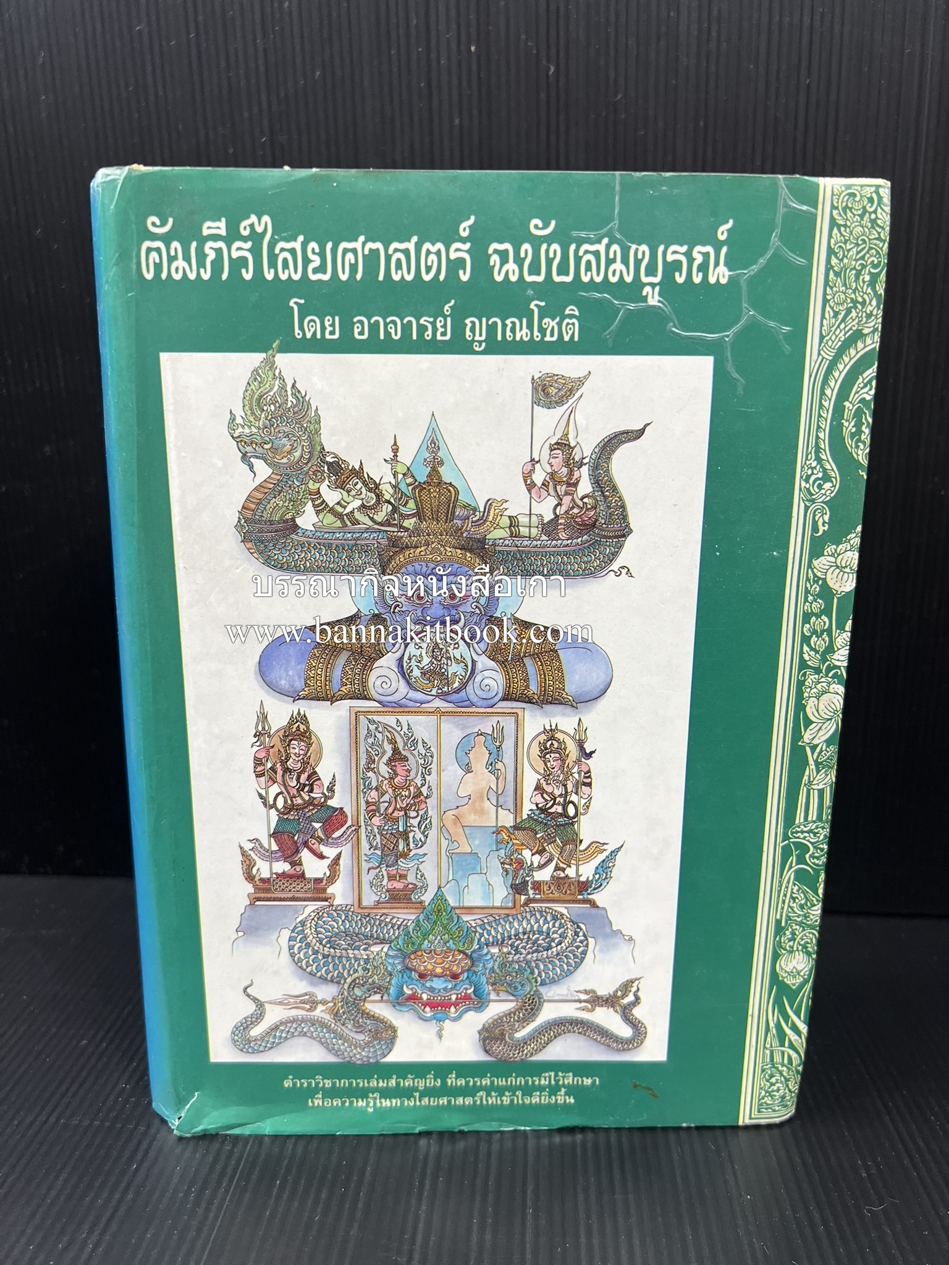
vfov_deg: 67.3
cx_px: 474
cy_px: 632
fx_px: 950
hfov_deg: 53.1
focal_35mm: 26
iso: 125
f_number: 1.5
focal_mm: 5.7
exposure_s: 1/100
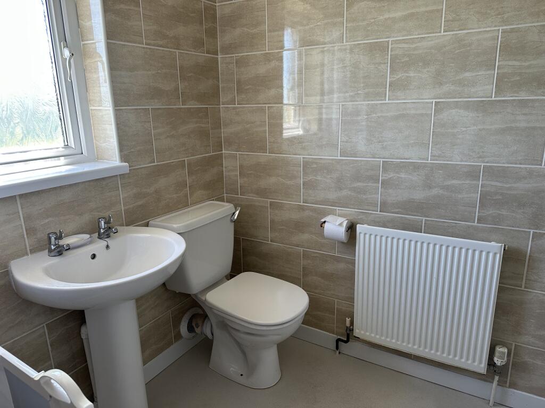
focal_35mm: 24
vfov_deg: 56.8
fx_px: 378
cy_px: 204
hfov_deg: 71.6
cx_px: 272
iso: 125
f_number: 1.78
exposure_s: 1/121
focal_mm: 6.86
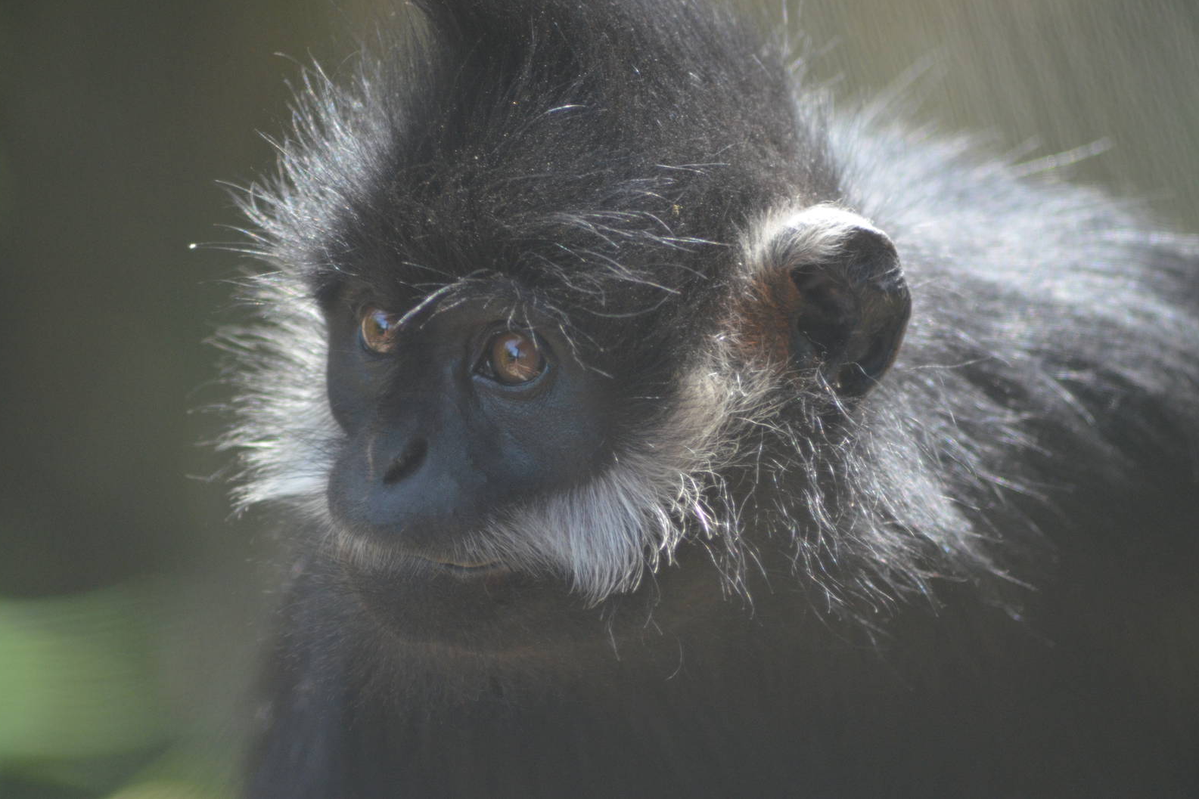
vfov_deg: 4.9
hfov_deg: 7.4
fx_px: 9309
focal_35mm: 280
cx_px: 595
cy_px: 399
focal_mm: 185
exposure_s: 1/500
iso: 1100
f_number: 4.5
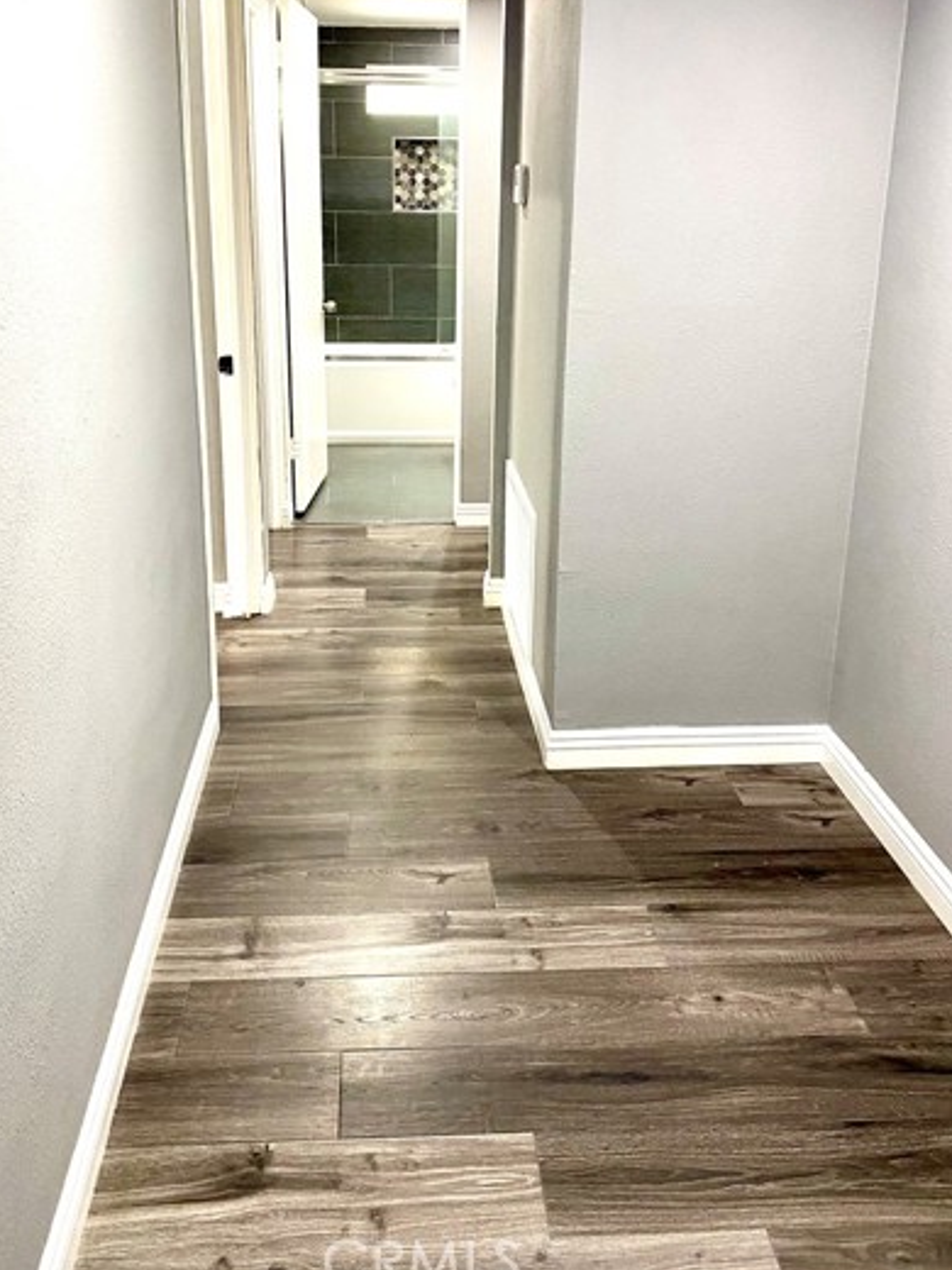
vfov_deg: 56.4
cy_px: 515
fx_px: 1173
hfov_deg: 44.1
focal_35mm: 32
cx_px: 444
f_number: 1.8
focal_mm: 4.25
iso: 320
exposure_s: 1/60
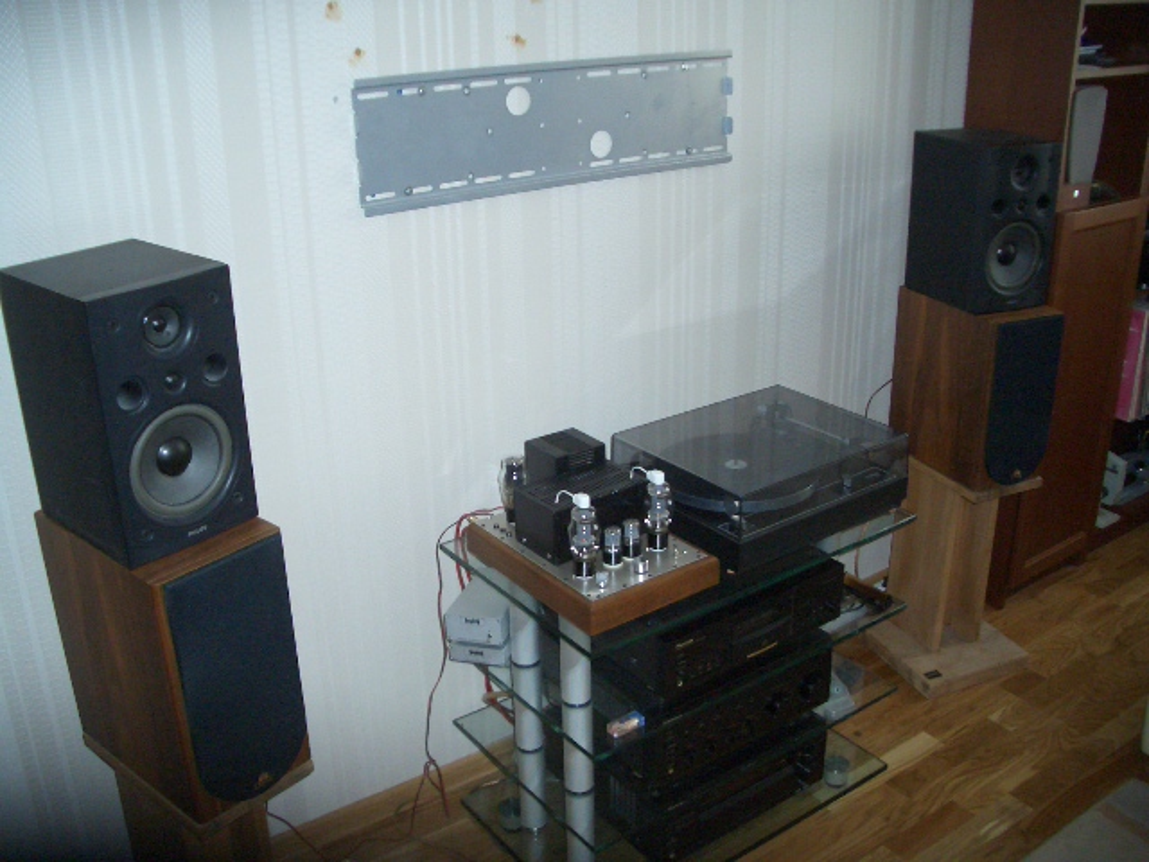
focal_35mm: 35
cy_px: 431
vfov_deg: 40.7
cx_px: 574
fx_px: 1162
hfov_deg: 52.6
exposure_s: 1/60
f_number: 2.6
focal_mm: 5.8
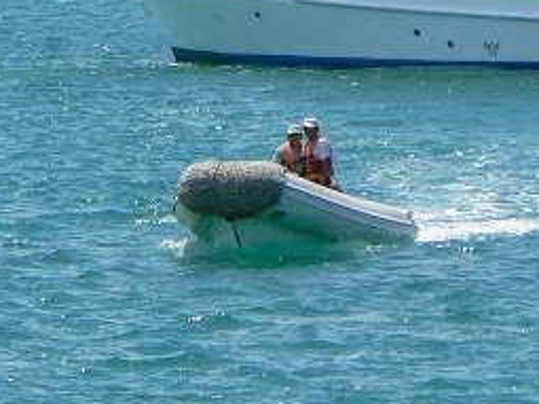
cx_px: 597
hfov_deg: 3.1
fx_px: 9992
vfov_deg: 2.3
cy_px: -97
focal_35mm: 642
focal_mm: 37.9
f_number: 5.6
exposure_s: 1/500
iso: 80
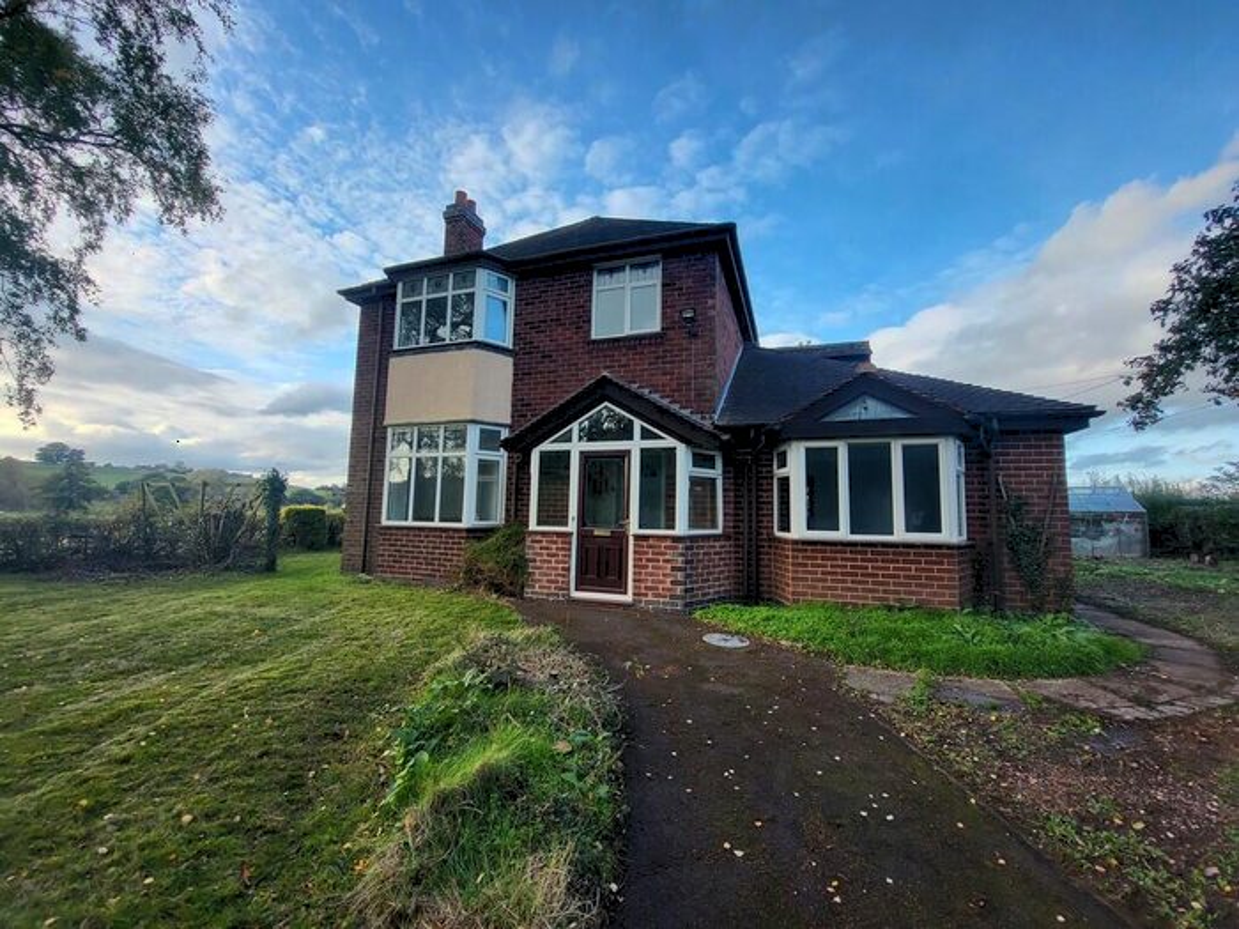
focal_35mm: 13
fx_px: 465
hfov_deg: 106.2
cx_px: 620
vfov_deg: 89.9
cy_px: 464
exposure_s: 1/208
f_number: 2.2
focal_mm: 1.74
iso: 32
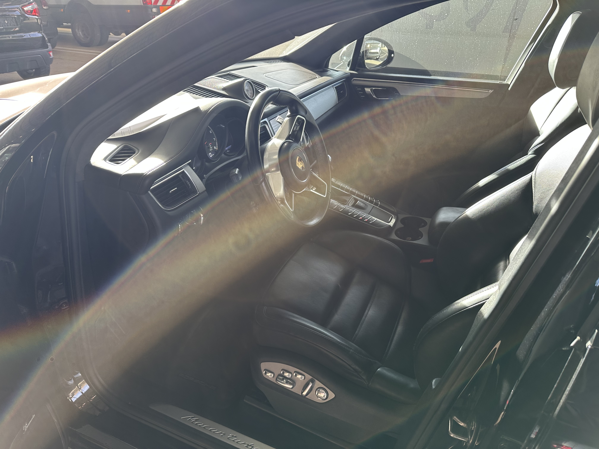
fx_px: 415
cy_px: 224
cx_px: 300
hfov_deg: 71.6
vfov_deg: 56.8
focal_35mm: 24
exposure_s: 1/121
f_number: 1.78
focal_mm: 6.86
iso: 50
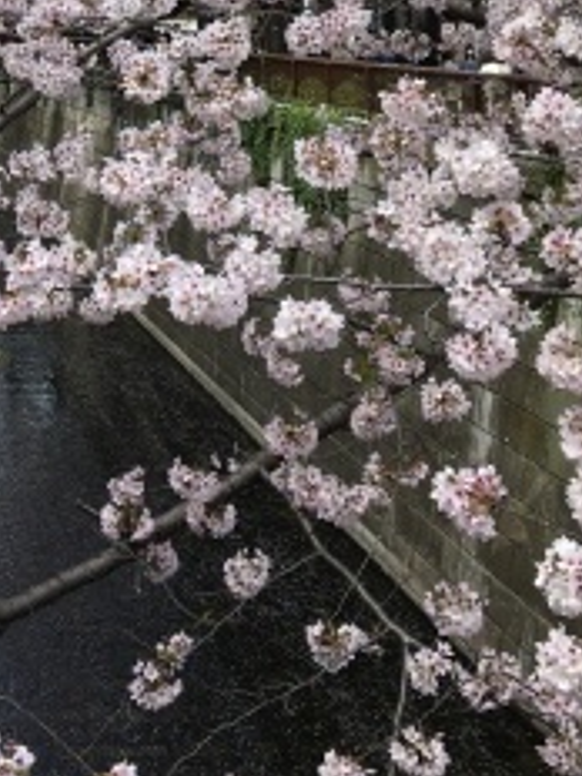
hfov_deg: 19.1
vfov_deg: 24.7
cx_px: -3
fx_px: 1681
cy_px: -20
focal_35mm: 75
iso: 25
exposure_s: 1/487
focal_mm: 4.15
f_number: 2.2
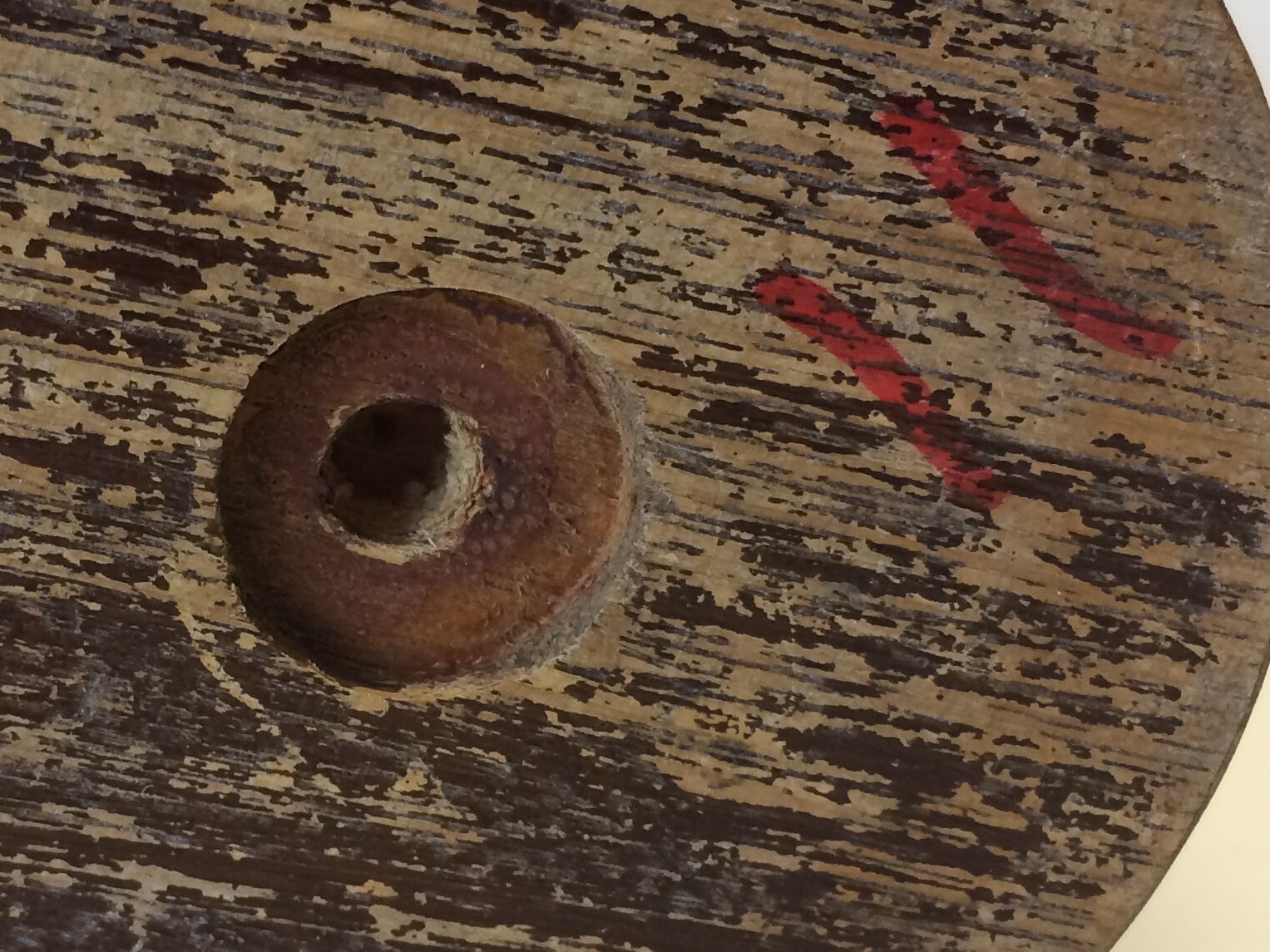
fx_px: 2274
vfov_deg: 23.6
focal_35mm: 62
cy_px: 461
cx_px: 287
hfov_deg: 30.6
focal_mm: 4.15
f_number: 2.2
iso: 50
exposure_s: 1/33
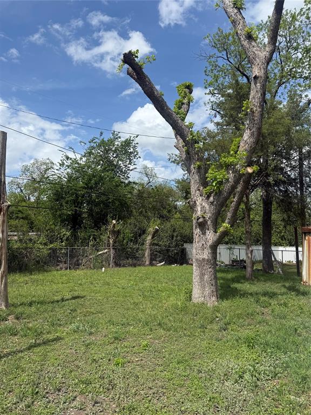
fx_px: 287
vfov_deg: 71.6
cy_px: 208
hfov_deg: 56.8
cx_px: 156
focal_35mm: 24
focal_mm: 6.76
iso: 80
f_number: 1.78
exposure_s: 1/5714
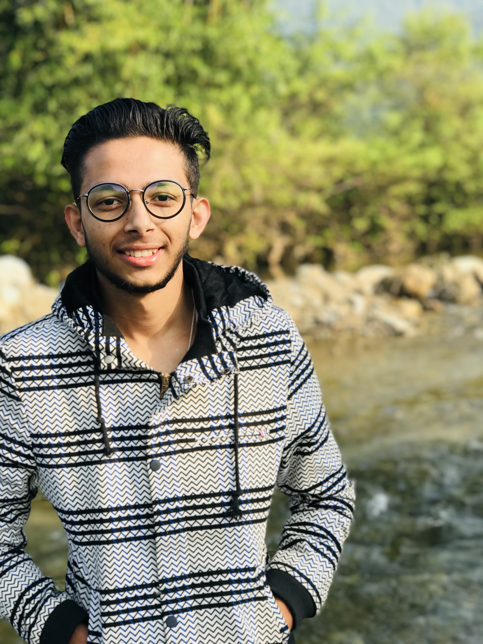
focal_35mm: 57
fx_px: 1060
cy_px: 322
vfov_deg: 33.8
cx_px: 242
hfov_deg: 25.7
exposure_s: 1/237
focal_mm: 6.6
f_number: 2.8
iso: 20
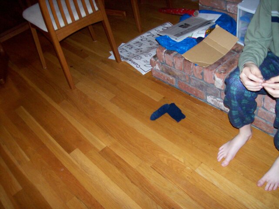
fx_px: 290
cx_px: 140
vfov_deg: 39.6
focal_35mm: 36
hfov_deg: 51.4
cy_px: 104
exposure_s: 1/64
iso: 140
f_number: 2.7
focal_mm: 6
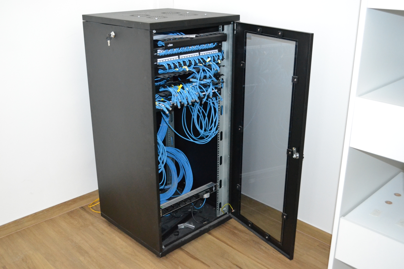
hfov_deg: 53.1
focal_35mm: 36
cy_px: 134
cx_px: 202
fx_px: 404
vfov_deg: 36.9
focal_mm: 24
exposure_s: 1/60
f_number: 4
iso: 3200
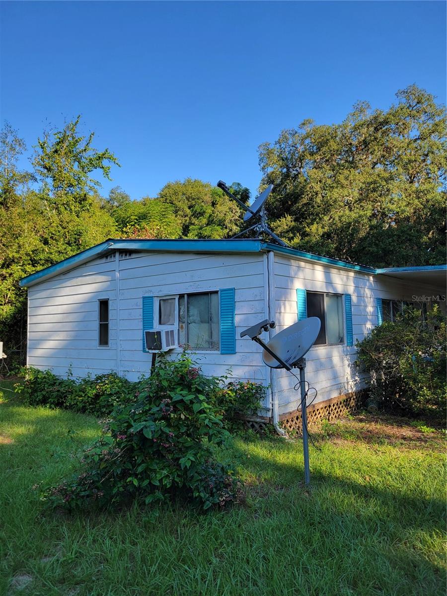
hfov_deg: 53.1
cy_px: 298
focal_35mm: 26
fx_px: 448
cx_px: 224
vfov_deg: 67.3
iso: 40
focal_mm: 5.4
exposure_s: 1/638
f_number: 1.8
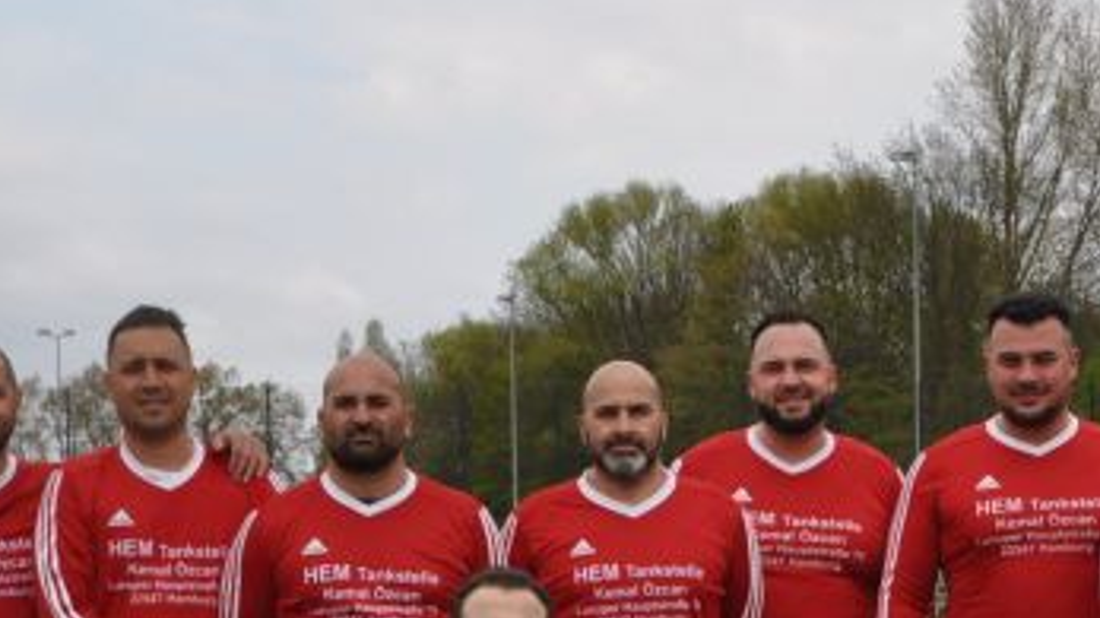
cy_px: 662
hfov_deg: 20.9
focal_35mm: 102
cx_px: 751
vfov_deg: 11.7
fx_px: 2974
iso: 200
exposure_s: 1/200
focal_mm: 22
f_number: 11
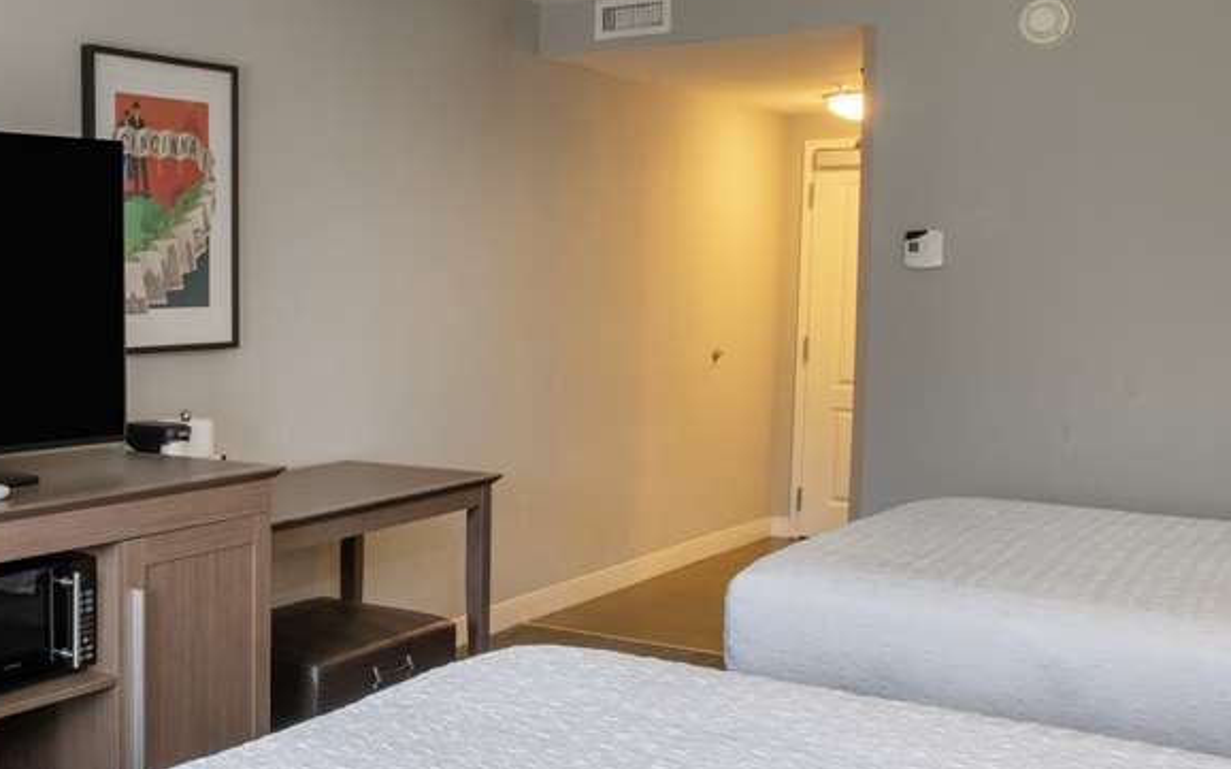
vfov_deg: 28.5
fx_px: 1509
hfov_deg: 41.5
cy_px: 452
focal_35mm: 45
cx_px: 170
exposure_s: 1/2.5
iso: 250
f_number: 16
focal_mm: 17
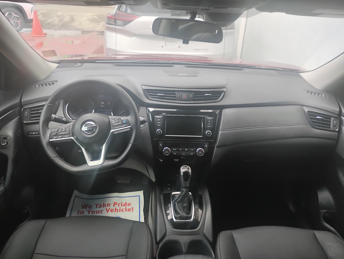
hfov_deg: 63.4
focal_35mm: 28
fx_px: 279
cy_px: 130
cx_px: 172
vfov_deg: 49.9
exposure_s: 1/120
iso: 215
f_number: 1.8
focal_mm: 4.26
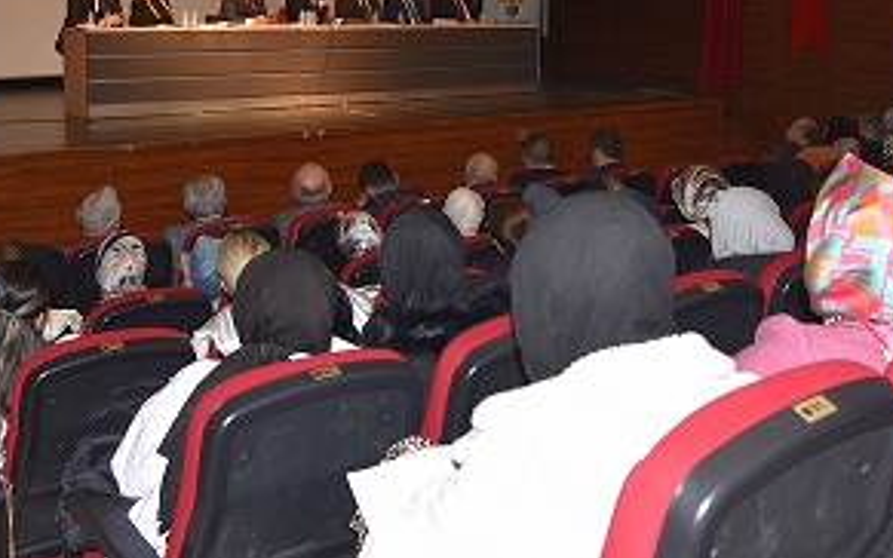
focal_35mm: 42
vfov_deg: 29.6
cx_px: 479
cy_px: 89
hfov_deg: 47.2
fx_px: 1022
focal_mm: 24
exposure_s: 1/60
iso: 640
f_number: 4.5
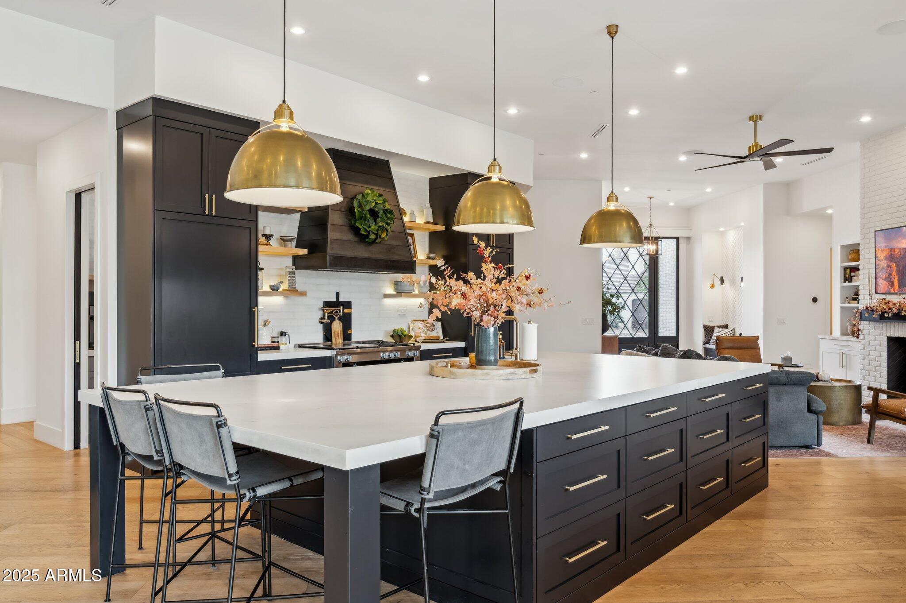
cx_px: 453
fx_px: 616
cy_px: 302
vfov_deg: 52.1
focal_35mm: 24
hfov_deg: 72.7
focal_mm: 24.5
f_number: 7.1
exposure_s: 1/20
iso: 320
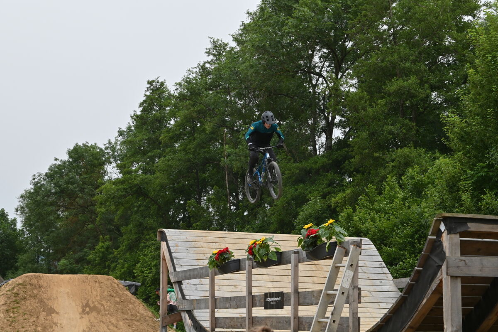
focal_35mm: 70
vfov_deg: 19.4
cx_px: 249
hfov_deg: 28.9
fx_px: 968
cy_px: 166
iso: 500
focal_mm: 70
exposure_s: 1/400
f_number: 9
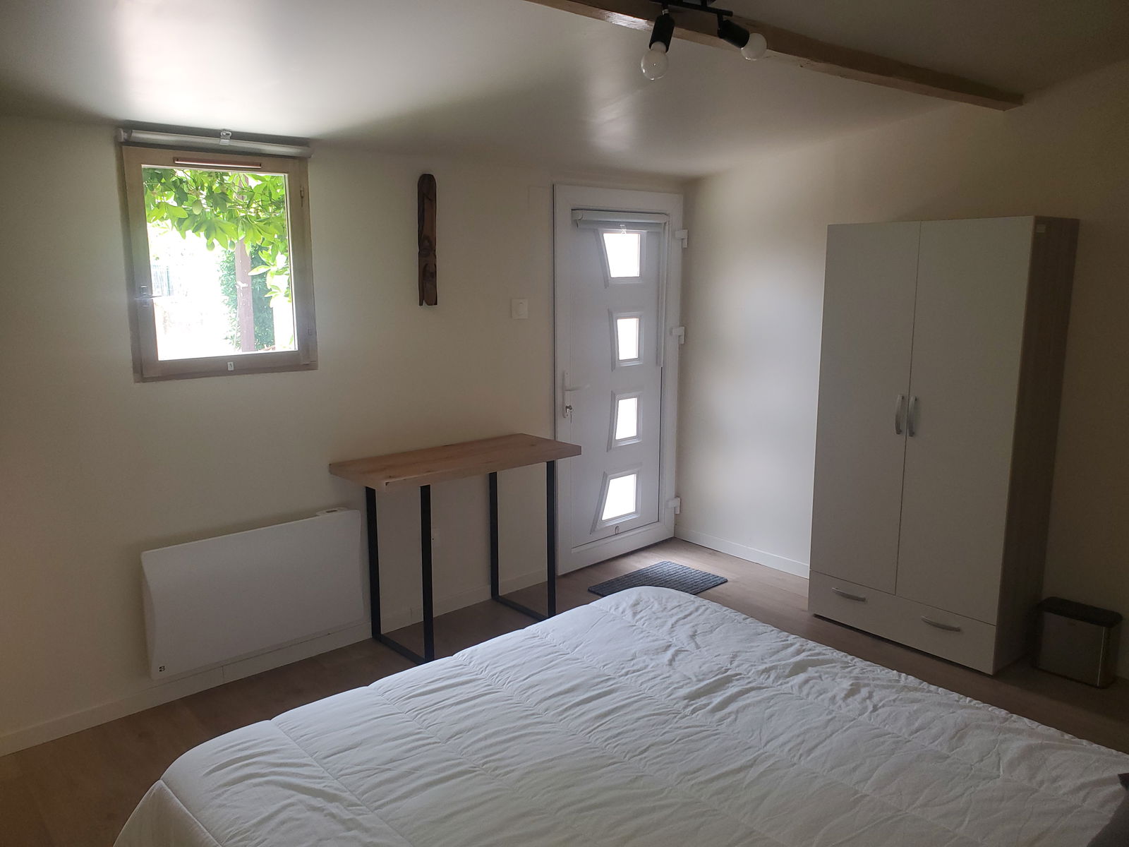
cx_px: 564
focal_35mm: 26
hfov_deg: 67.3
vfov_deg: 53.1
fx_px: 848
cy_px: 424
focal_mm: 4.3
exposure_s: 1/40
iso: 100
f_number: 2.4
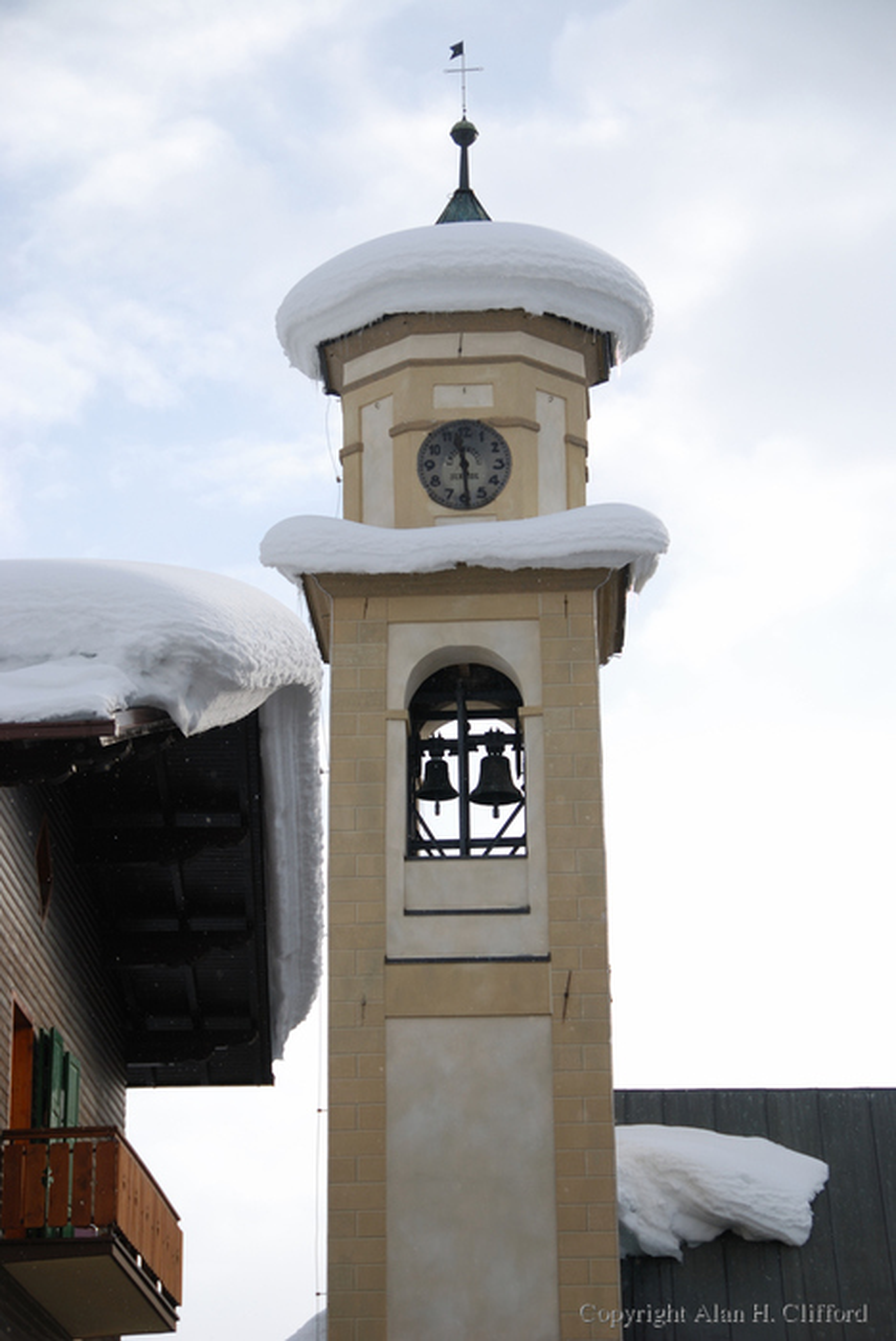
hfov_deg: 13.1
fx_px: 3912
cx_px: 448
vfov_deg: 19.4
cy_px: 670
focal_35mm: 105
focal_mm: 70
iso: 100
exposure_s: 1/500
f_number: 5.6
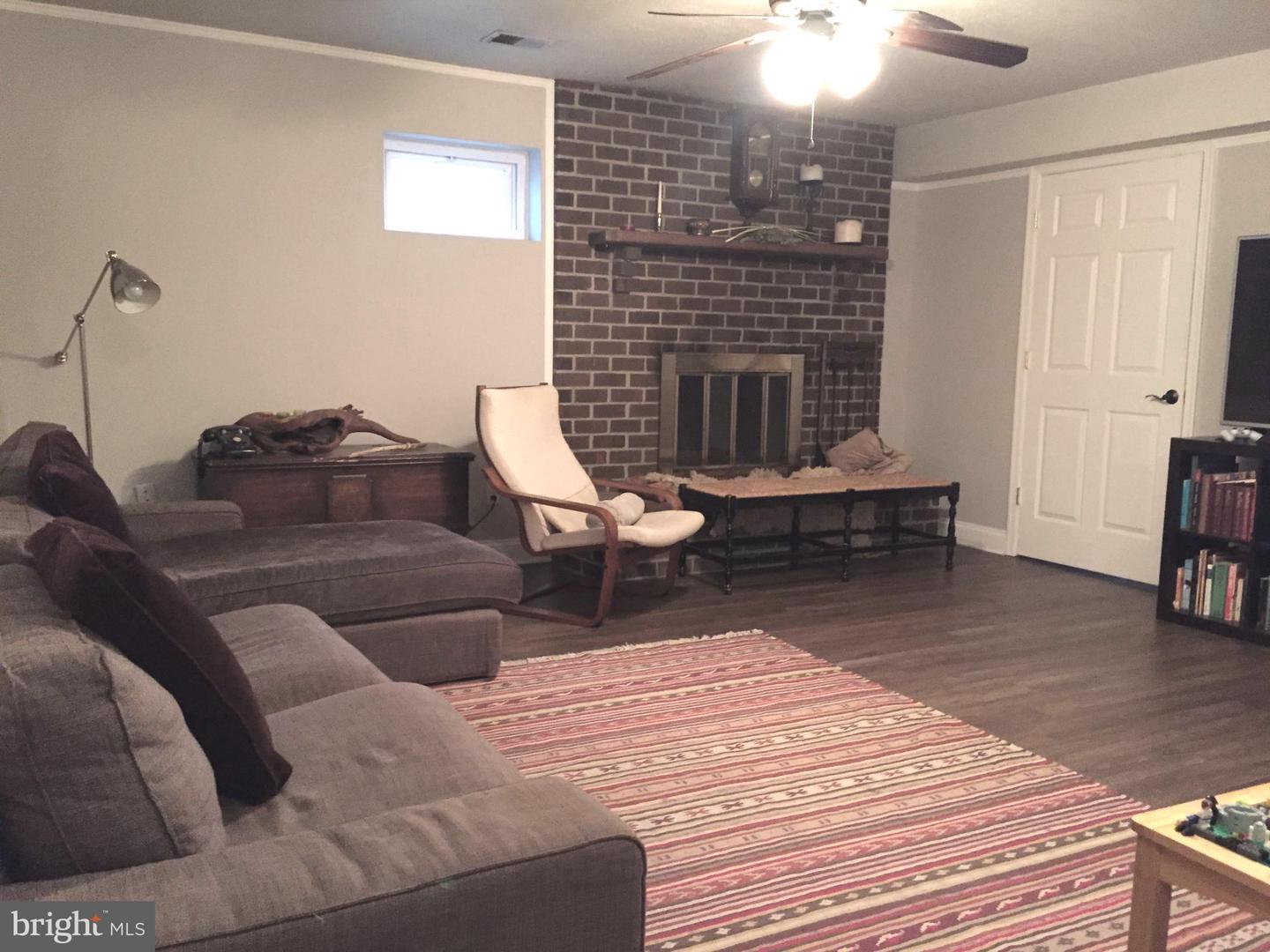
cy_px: 476
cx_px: 635
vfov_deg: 48.2
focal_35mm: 29
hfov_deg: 61.7
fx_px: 1064
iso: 400
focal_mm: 4.15
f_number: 2.2
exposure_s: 1/15
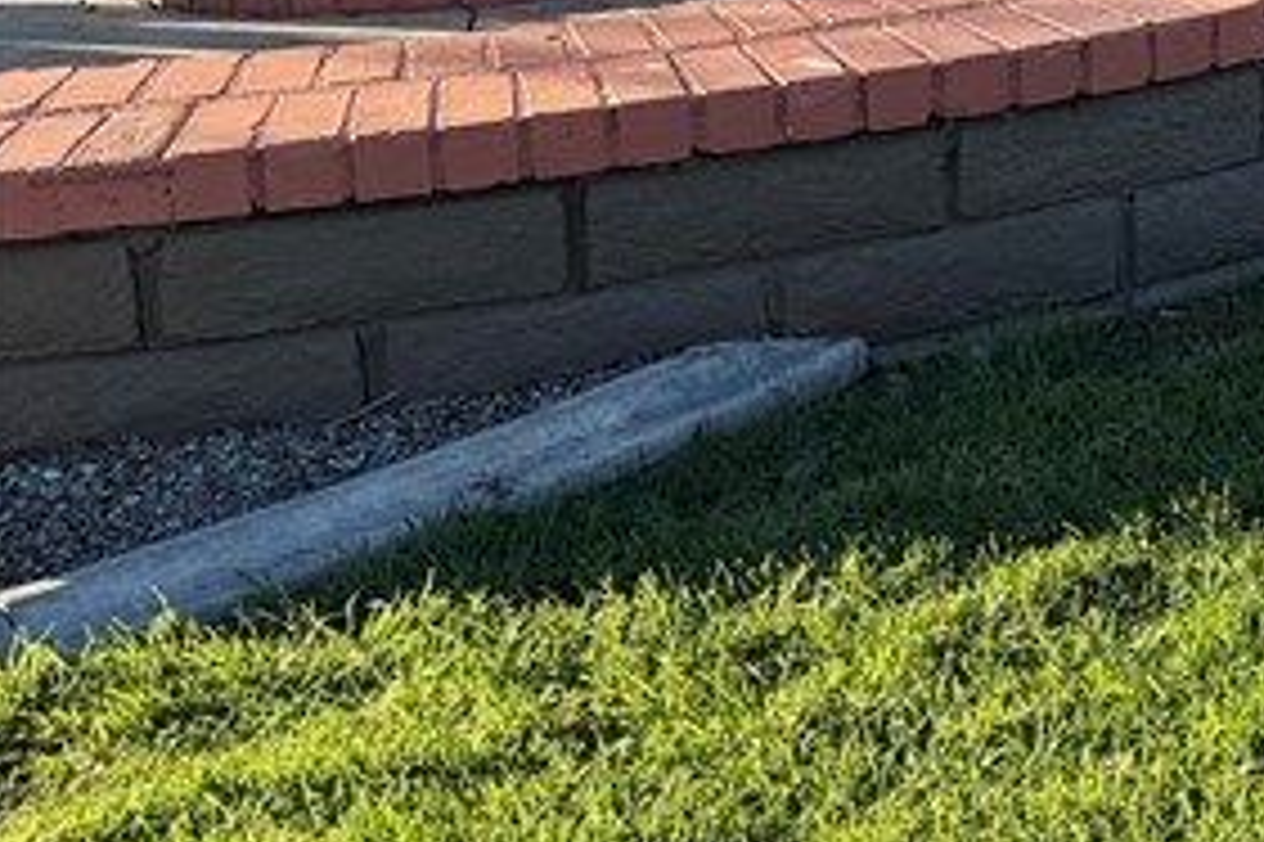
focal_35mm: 91
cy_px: -432
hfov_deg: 17.8
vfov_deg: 14.0
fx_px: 3193
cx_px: 2290
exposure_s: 1/1689
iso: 80
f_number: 1.78
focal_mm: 6.76
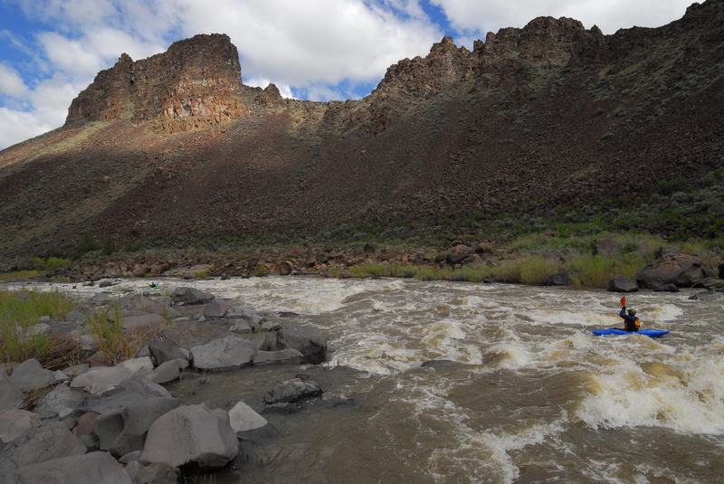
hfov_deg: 81.2
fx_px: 423
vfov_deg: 59.6
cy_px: 242
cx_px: 362
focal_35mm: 21
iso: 160
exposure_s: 1/500
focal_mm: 14
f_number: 7.1
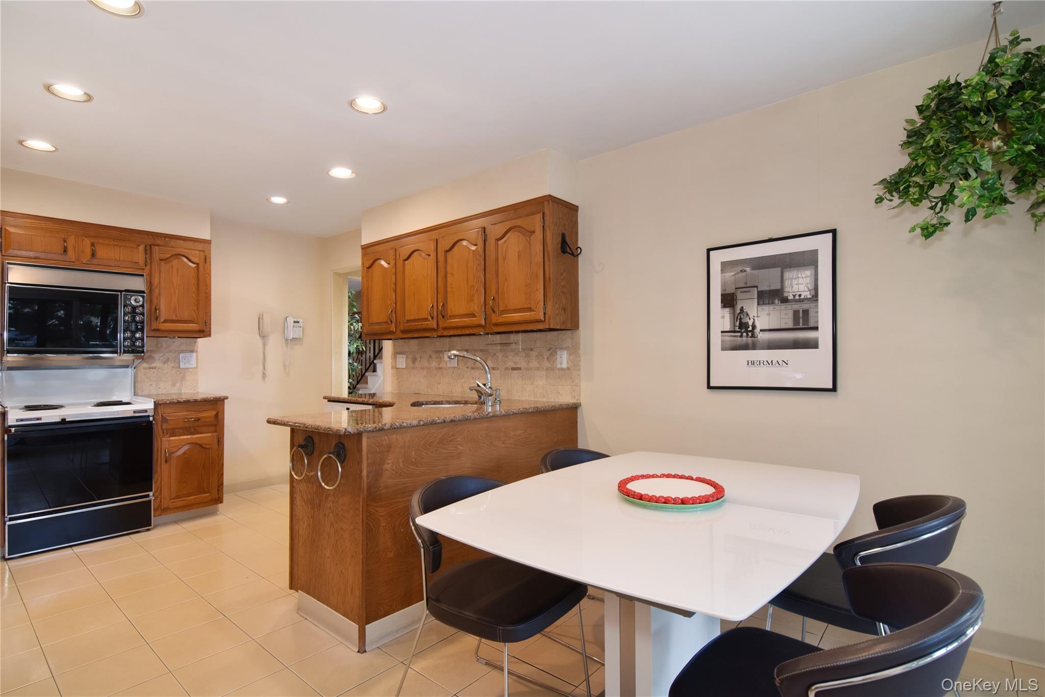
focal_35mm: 16
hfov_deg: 95.0
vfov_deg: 72.0
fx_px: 479
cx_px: 522
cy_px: 348
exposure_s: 1/60
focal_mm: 11
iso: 640
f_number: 8
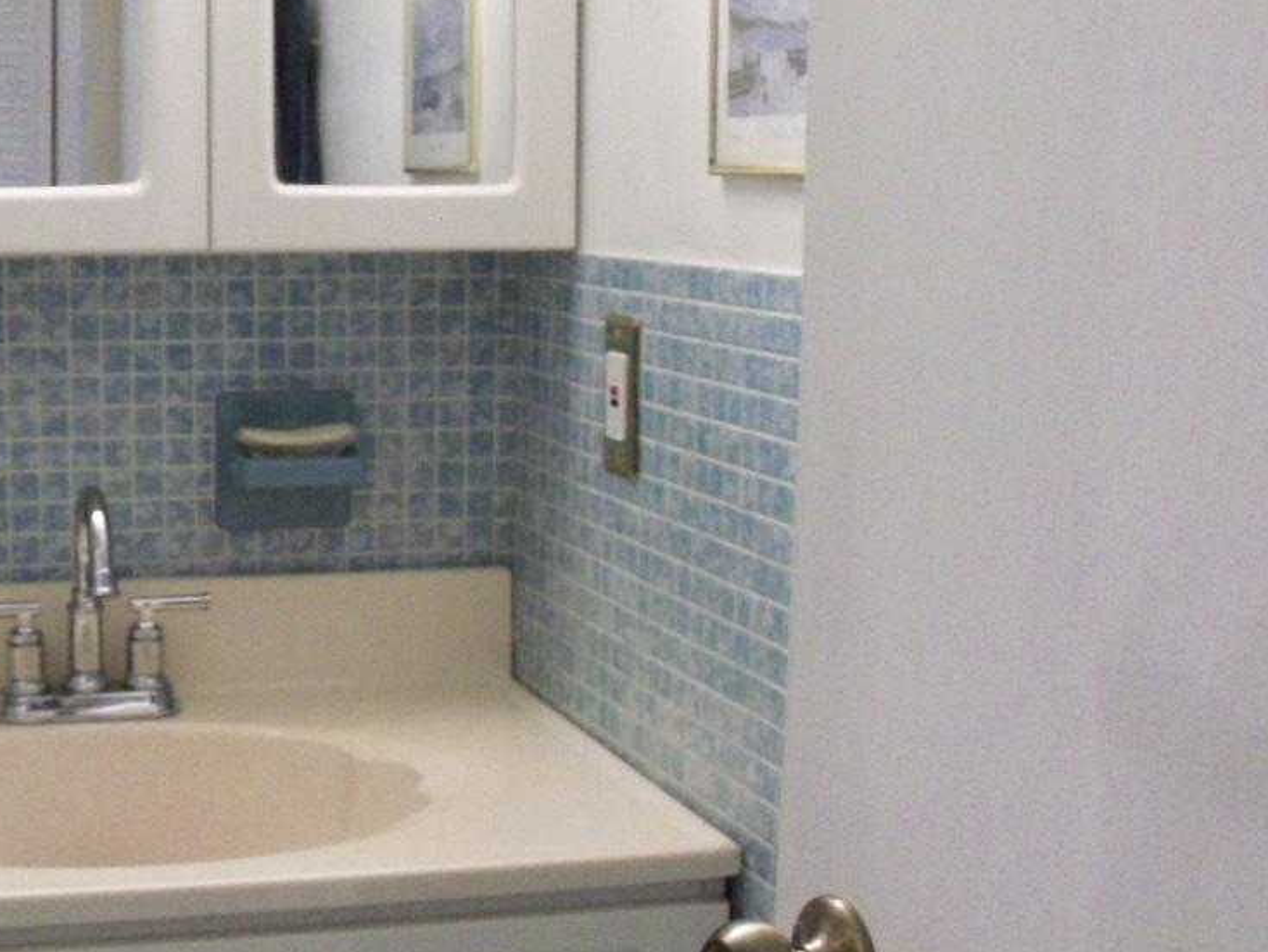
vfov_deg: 24.0
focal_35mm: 61
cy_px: 525
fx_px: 2235
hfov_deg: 30.9
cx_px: 249
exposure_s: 1/30
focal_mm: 6.3
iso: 250
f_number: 3
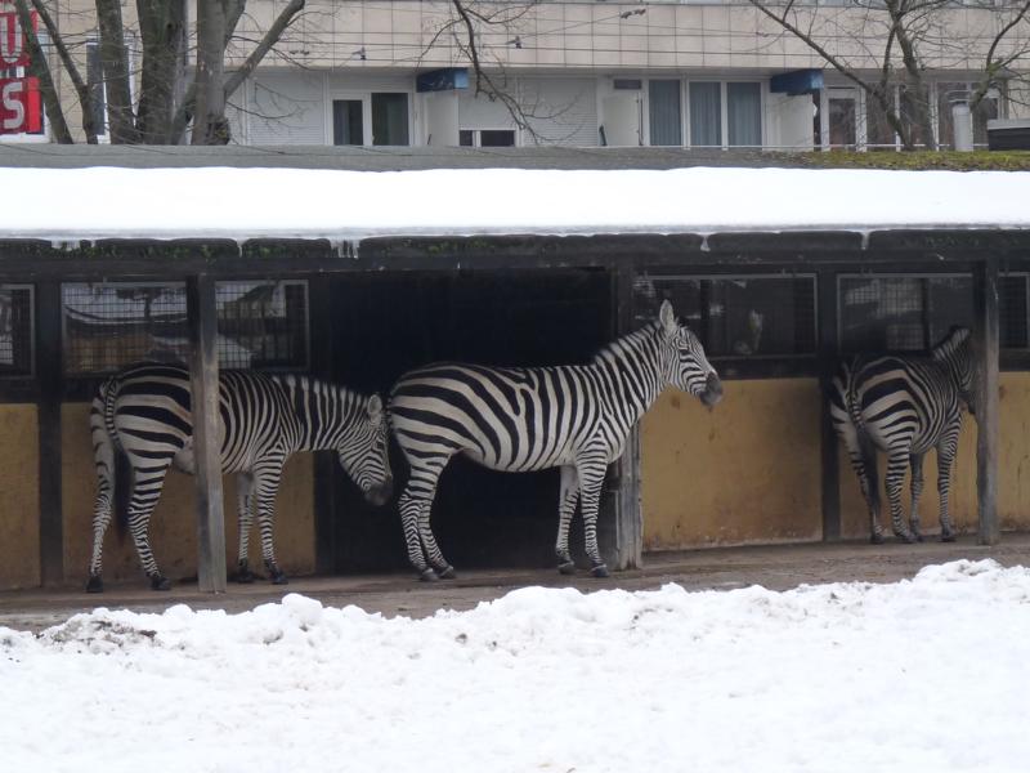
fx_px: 5267
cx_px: 515
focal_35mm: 177
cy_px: 386
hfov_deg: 11.2
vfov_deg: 8.4
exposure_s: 1/100
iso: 160
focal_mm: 22.3
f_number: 3.6
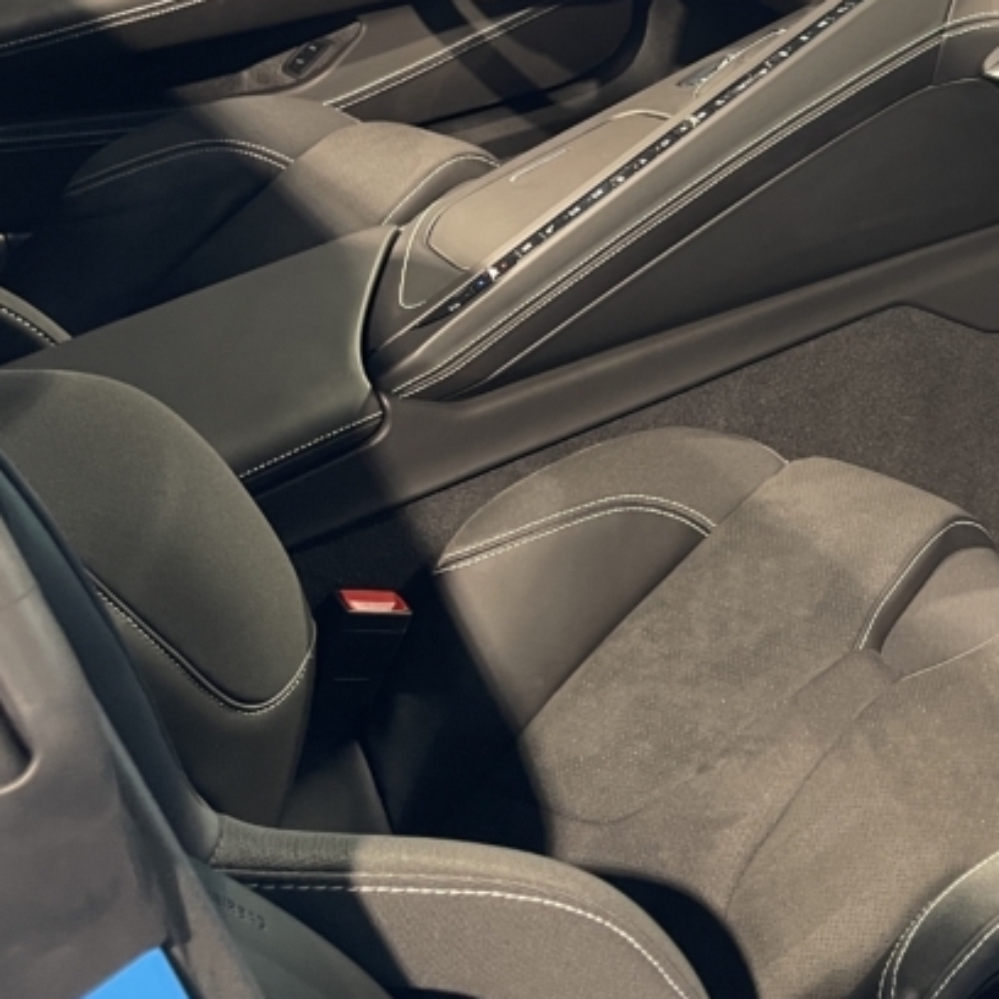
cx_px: 979
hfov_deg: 27.9
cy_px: 82
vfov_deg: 28.3
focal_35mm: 58
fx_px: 1894
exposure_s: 1/50
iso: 200
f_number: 1.6
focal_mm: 5.1
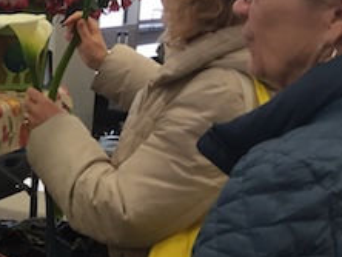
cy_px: 156
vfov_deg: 15.1
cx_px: -203
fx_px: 969
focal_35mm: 98
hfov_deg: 17.5
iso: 64
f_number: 2.2
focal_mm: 4.15
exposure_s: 1/30
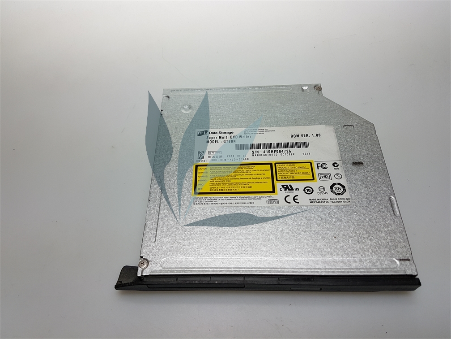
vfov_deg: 53.1
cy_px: 170
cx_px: 226
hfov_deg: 67.3
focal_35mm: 26
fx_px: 339
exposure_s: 1/131
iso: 40
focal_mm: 4.2
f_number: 1.7
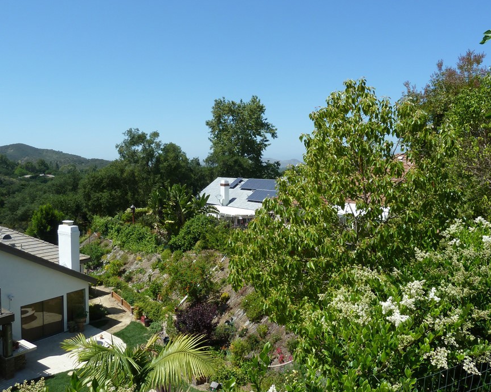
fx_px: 421
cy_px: 187
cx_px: 227
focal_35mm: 29
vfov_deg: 49.9
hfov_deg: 60.4
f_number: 3.3
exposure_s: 1/800
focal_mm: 4.1
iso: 80
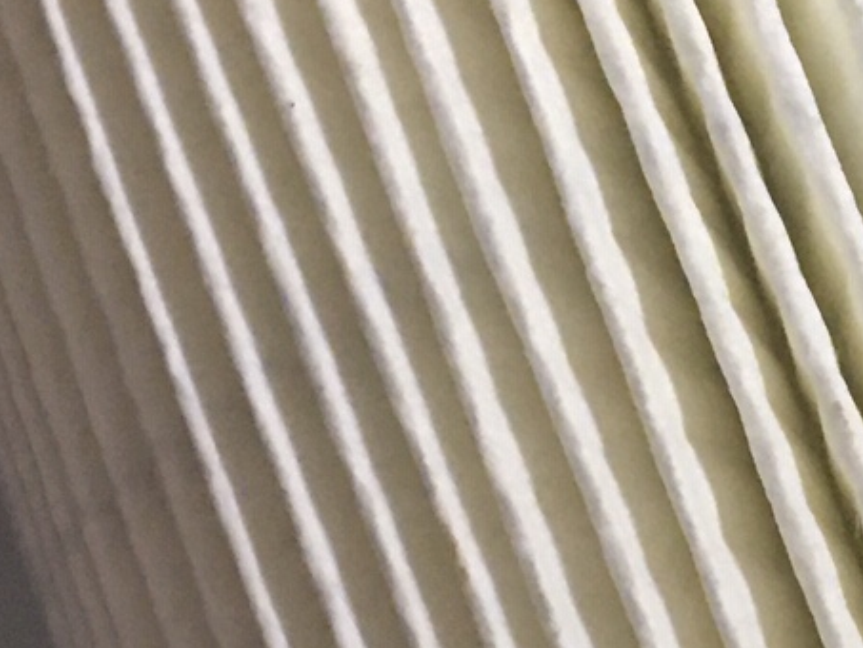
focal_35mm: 129
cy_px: 454
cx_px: 873
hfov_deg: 15.0
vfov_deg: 11.5
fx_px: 3217
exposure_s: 1/10
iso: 80
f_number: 2.2
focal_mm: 4.15
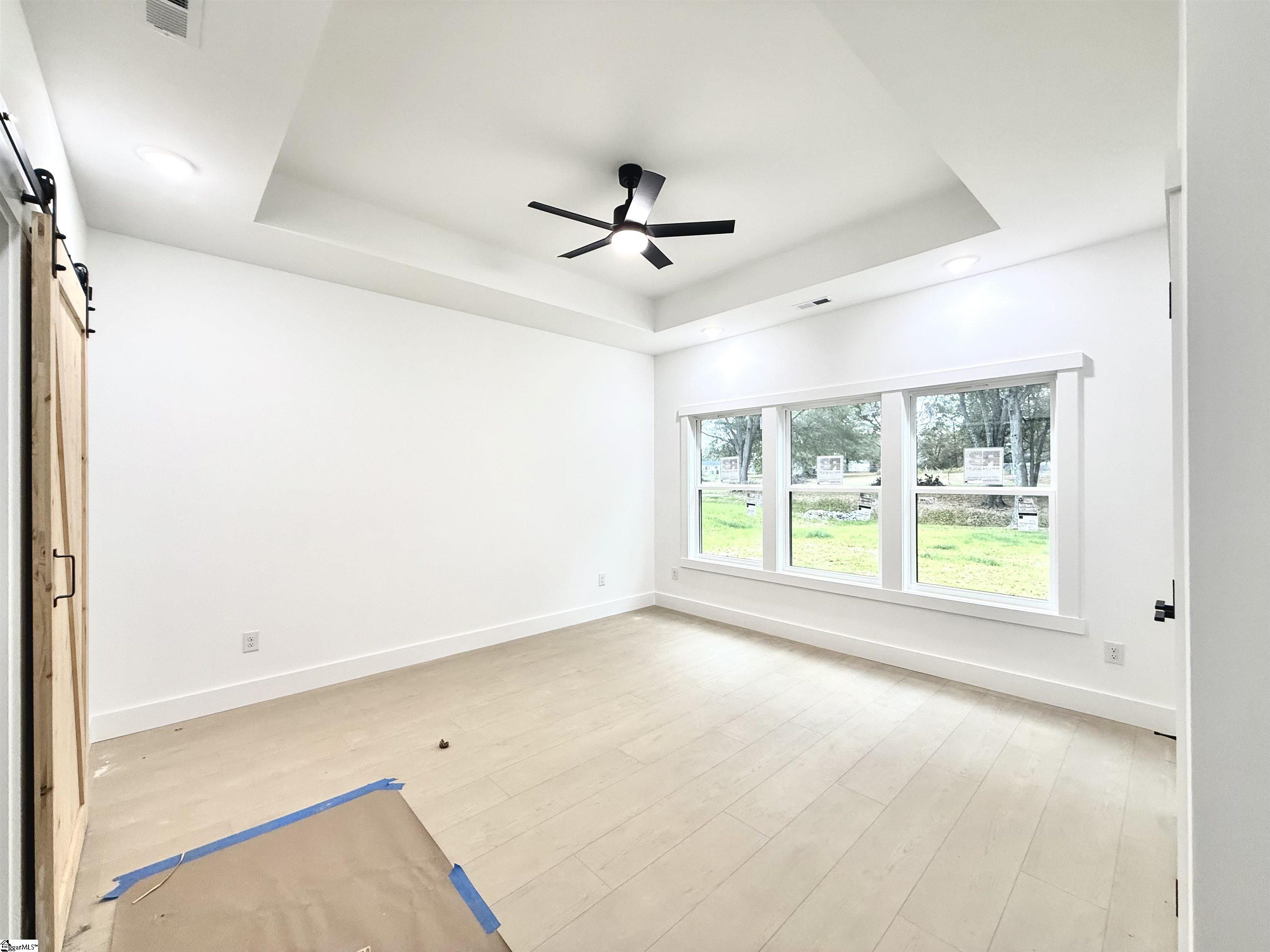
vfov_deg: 85.7
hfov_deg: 102.1
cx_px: 635
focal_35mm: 14
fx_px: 514
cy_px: 476
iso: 200
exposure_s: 1/120
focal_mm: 2.22
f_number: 2.2
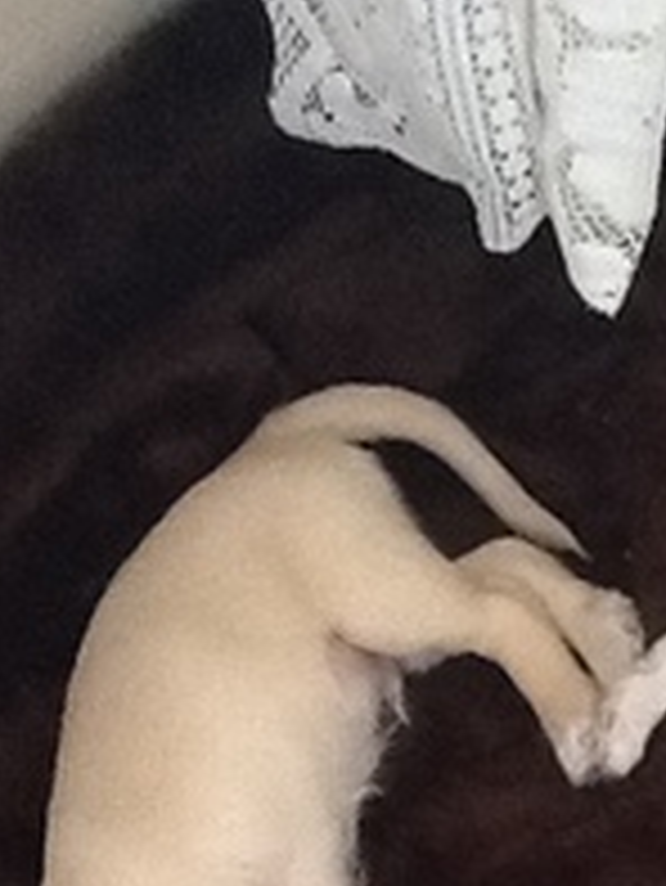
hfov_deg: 13.7
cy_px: 1075
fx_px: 2742
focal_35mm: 107
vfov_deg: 17.5
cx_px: 621
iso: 250
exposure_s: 1/30
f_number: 2.4
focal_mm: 2.03
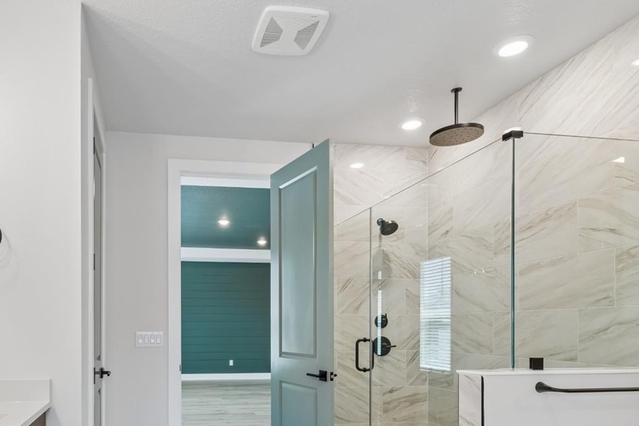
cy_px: 327
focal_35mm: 24
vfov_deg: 50.6
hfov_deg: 71.4
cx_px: 208
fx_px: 426
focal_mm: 10
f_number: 7.1
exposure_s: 1/20
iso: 100
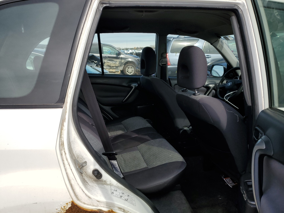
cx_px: 142
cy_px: 106
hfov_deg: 67.3
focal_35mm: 26
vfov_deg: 53.1
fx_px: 213
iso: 50
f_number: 1.5
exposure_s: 1/2500
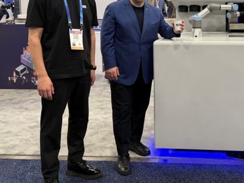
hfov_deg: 40.0
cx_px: 216
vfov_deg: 31.8
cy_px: 29
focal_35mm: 44
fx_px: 310
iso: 80
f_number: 1.78
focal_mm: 6.76
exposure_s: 1/120
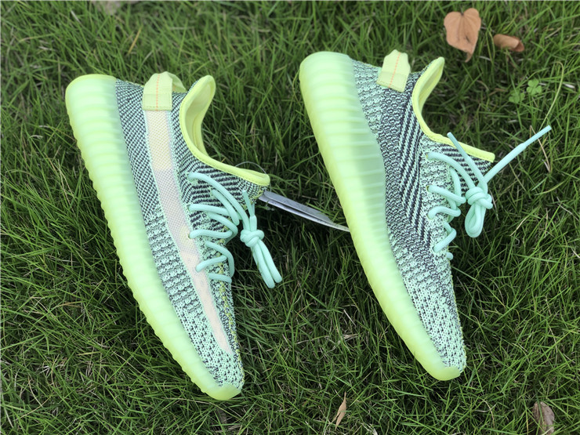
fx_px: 871
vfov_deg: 28.0
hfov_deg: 36.8
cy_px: 218
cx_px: 290
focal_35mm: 52
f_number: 2.4
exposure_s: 1/209
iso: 16
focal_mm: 6
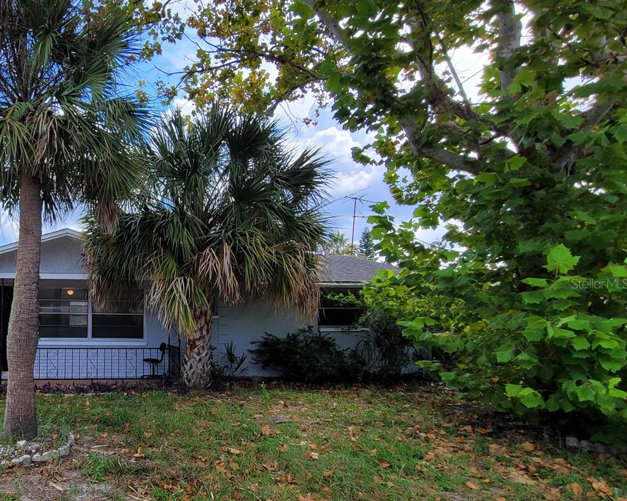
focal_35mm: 21
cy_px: 283
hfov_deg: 69.1
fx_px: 390
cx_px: 113
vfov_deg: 65.2
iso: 50
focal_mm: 2.2
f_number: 2.2
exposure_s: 1/845
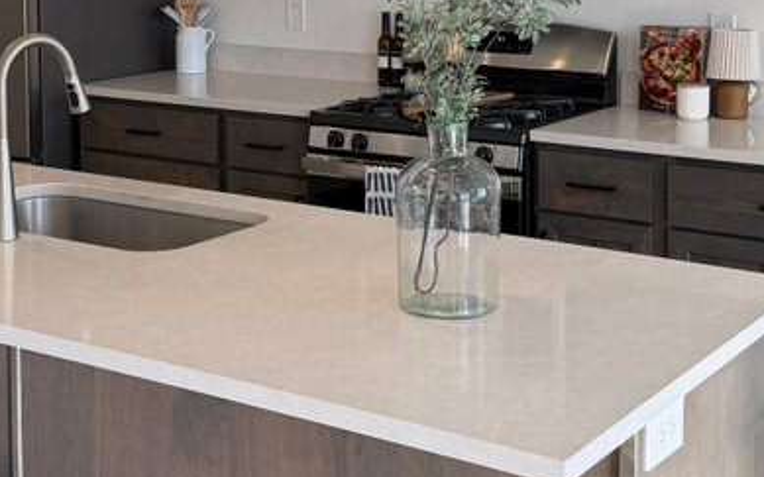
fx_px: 1395
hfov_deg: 30.6
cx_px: 330
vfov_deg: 19.1
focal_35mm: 67
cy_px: 47
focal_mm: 6.76
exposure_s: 1/379
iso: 80
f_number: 1.78
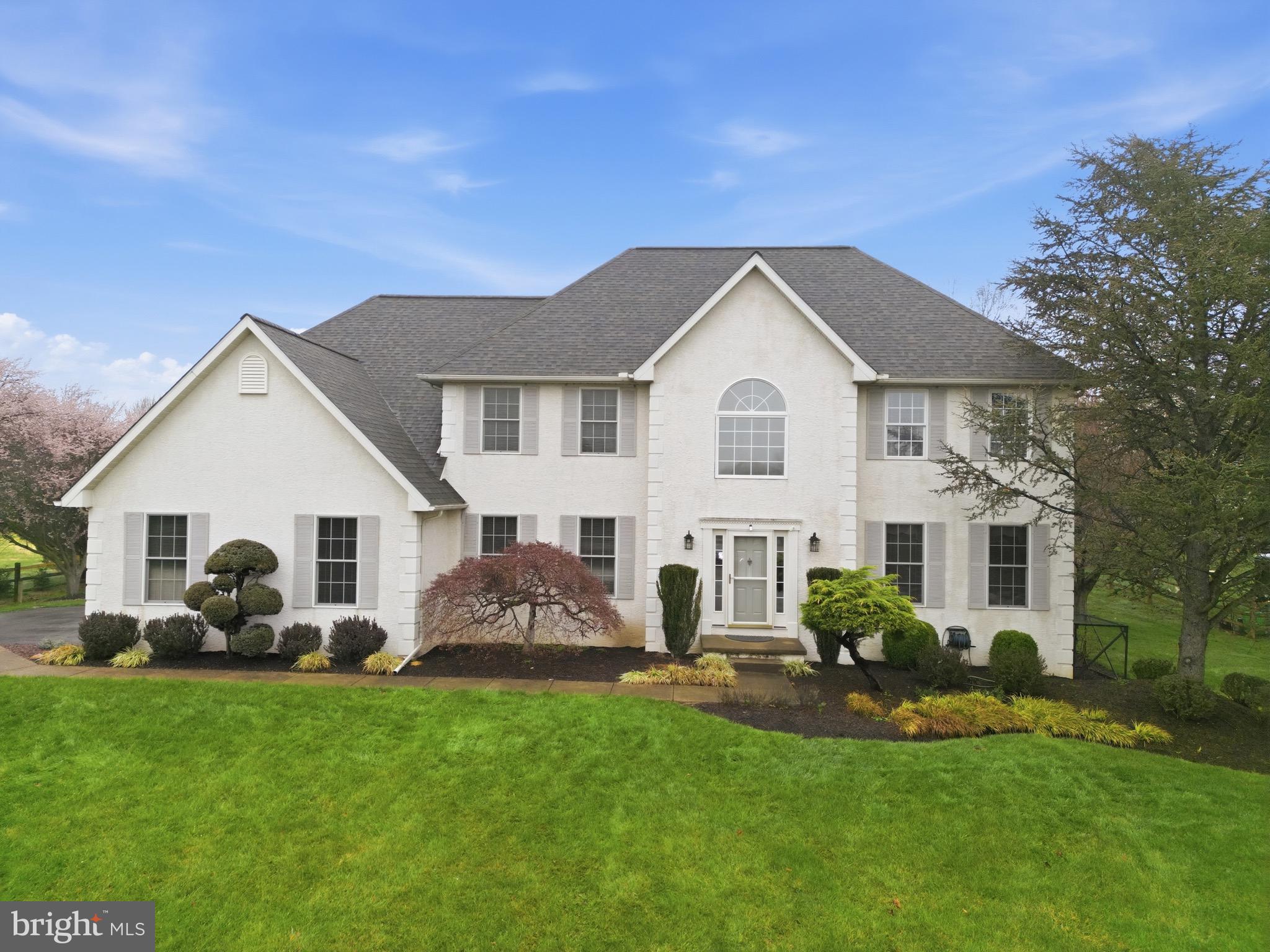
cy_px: 476
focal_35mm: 24
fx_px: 881
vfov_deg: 56.8
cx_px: 635
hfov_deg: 71.6
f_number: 1.7
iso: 110
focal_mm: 6.7
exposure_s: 1/50
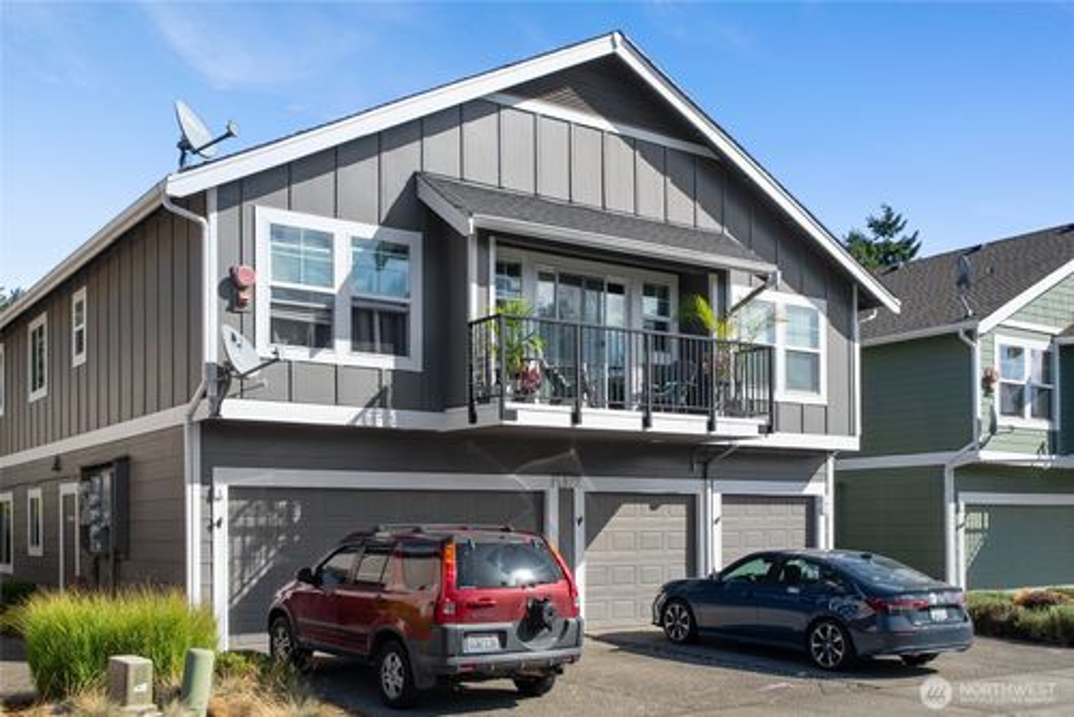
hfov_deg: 53.1
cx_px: 537
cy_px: 358
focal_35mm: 36
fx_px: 1075
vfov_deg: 36.9
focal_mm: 24
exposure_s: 1/640
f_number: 8
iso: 250
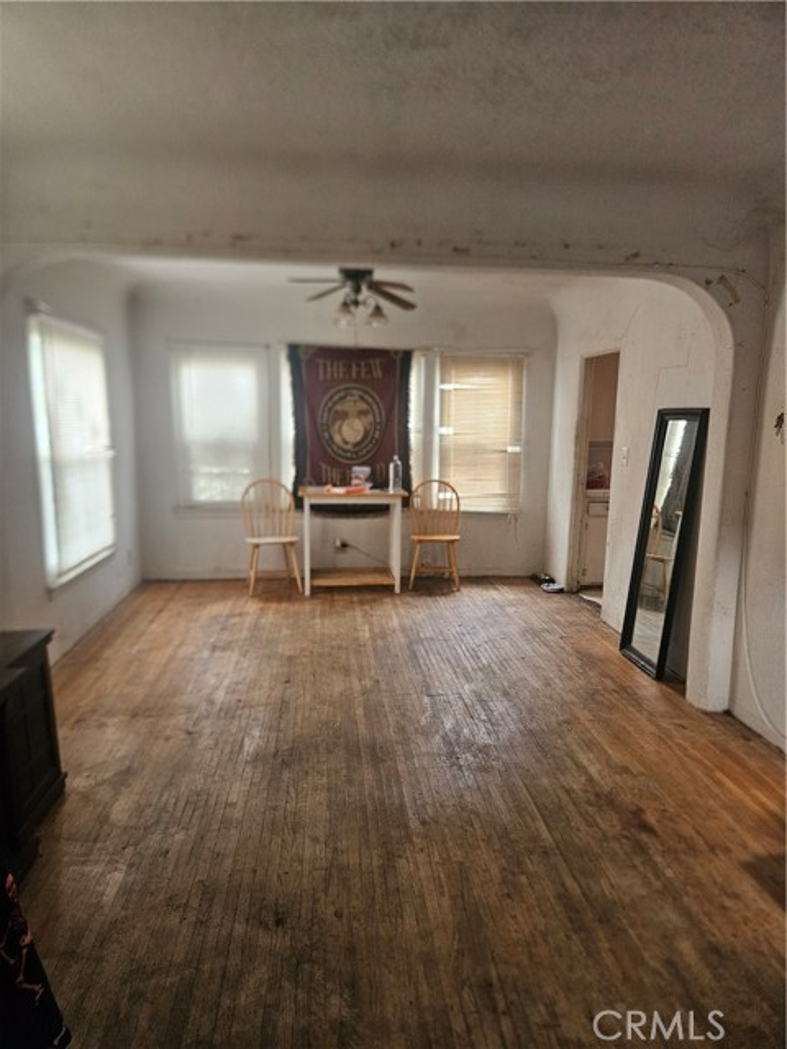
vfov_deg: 73.9
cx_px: 394
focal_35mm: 23
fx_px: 697
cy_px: 524
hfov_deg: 58.9
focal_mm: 5.4
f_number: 1.8
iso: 500
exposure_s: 1/120
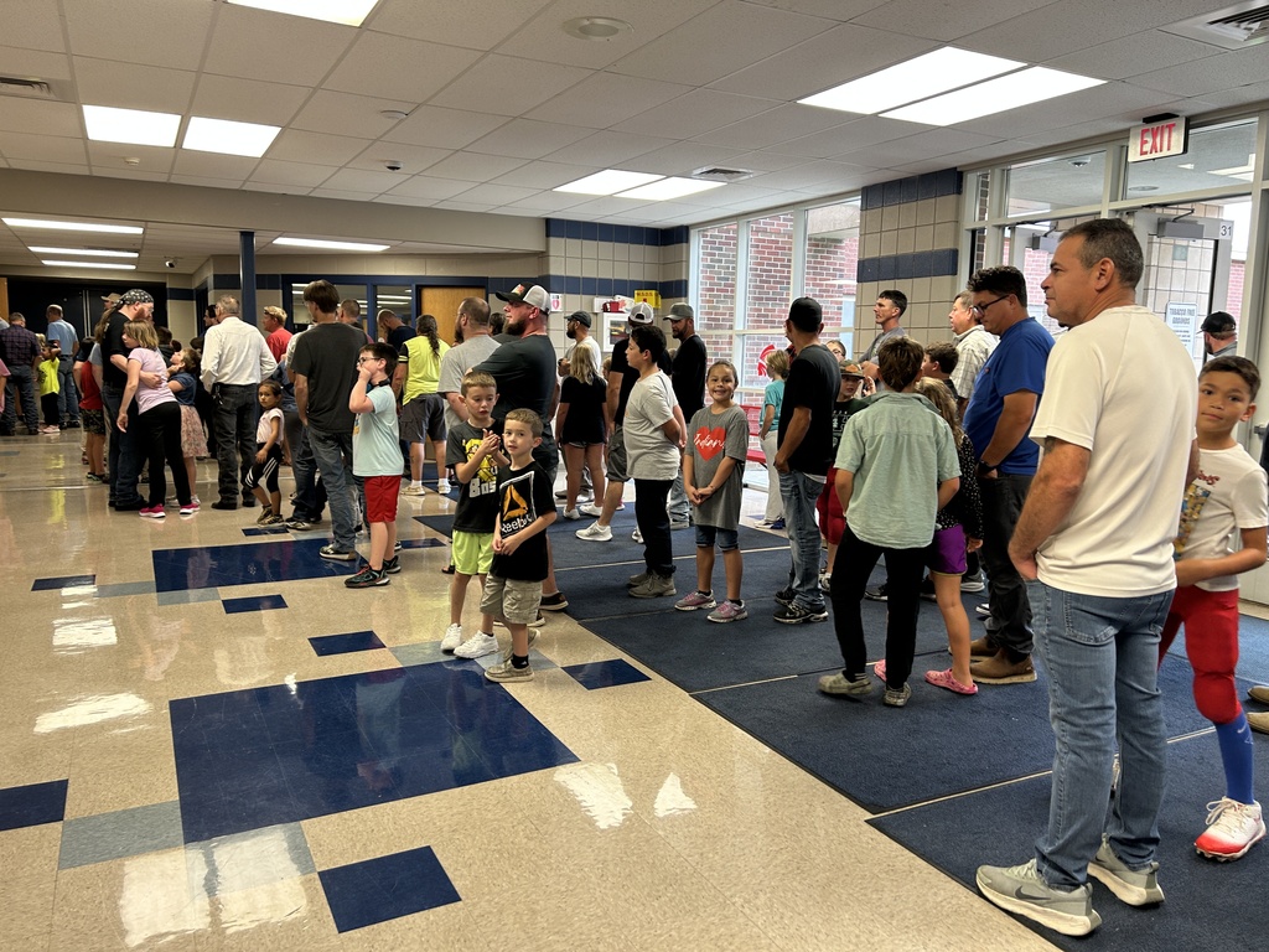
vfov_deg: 53.1
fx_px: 953
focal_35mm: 26
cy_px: 476
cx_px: 634
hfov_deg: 67.3
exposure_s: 1/60
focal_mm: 5.7
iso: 64
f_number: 1.5
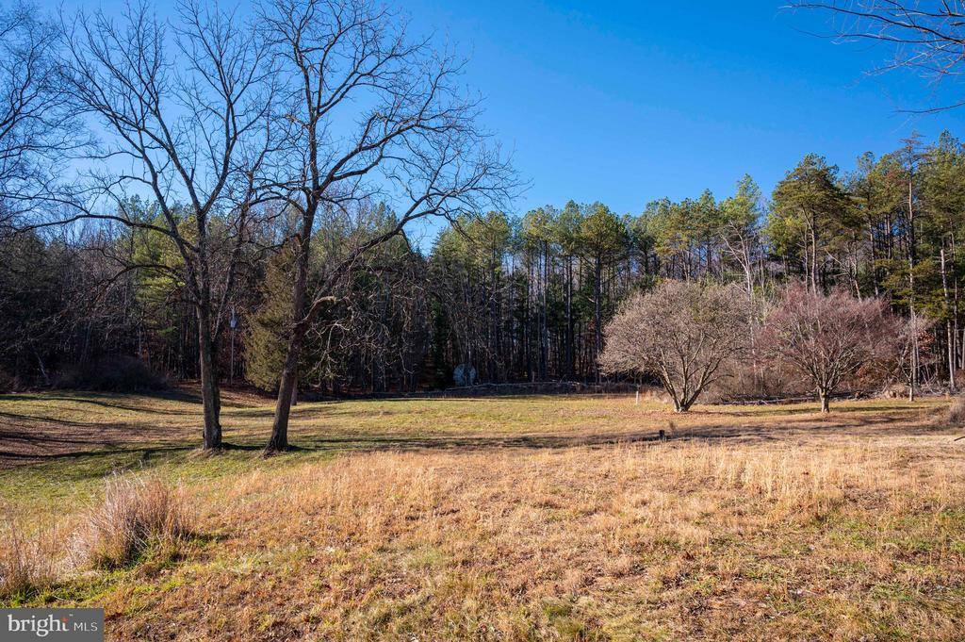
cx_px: 482
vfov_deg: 53.1
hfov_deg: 73.8
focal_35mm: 24
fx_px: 643
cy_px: 321
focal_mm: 24
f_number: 9
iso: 400
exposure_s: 1/320
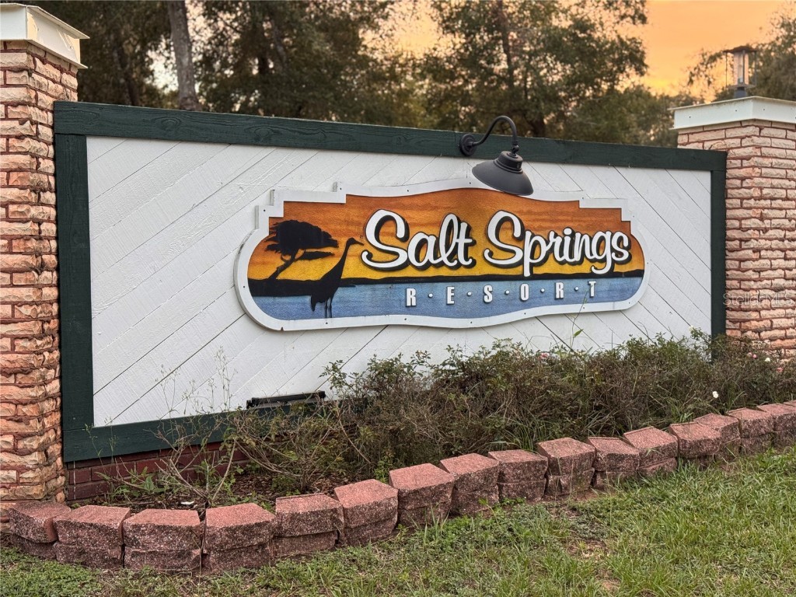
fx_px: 1104
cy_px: 298
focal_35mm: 48
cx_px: 398
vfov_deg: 30.3
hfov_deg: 39.7
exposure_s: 1/121
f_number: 1.78
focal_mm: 6.76
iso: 80
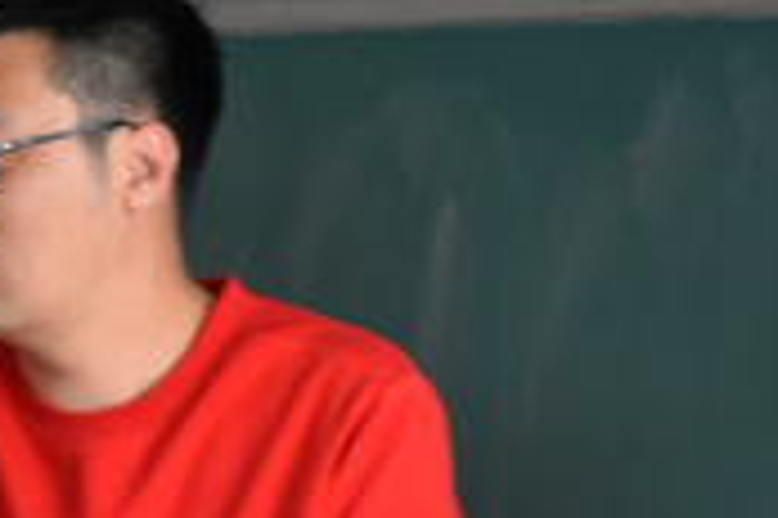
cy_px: 266
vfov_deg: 2.1
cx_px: 76
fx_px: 13861
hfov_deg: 3.2
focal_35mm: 642
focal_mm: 116
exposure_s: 1/60
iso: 1800
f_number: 5.6
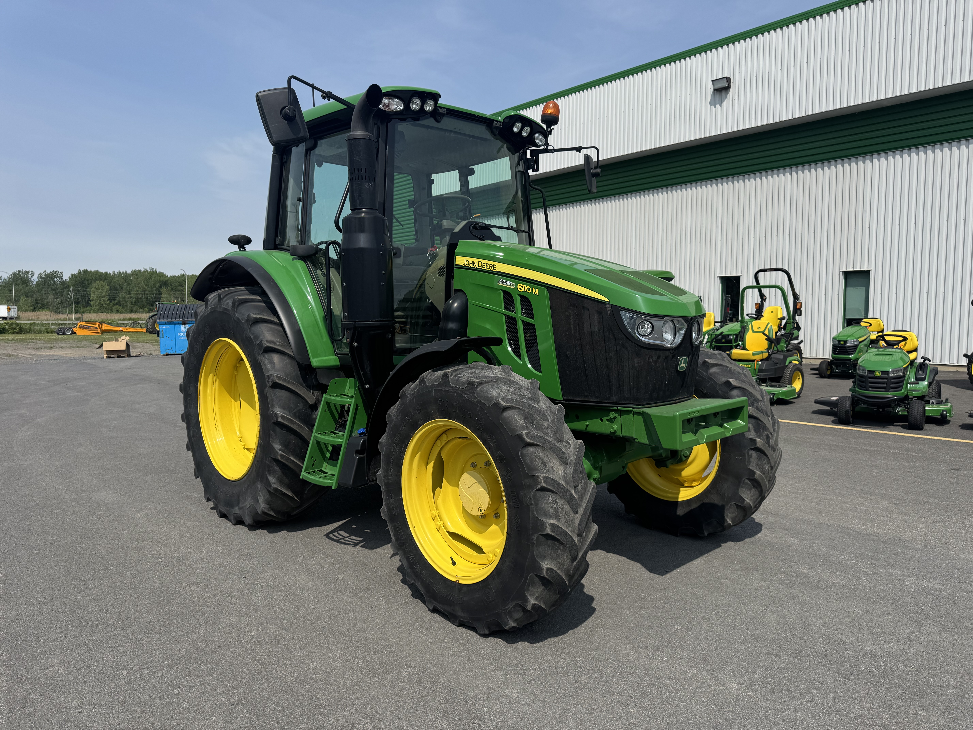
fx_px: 675
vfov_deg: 56.8
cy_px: 365
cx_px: 486
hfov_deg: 71.6
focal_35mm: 24
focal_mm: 6.76
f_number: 1.78
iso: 80
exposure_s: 1/6410
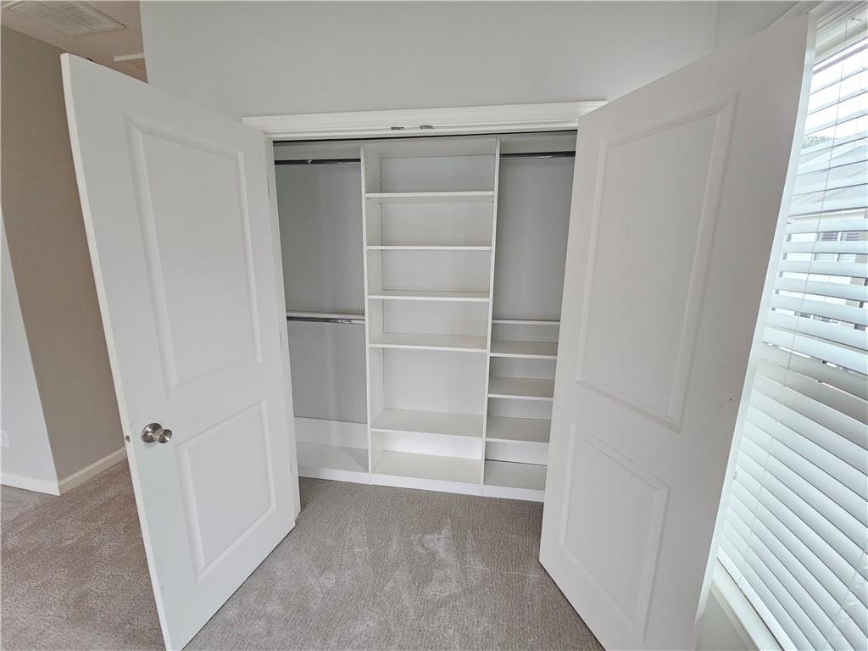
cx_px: 434
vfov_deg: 89.9
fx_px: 326
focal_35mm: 13
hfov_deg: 106.2
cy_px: 326
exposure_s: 1/77.4
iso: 160
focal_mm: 2.2
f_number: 2.2
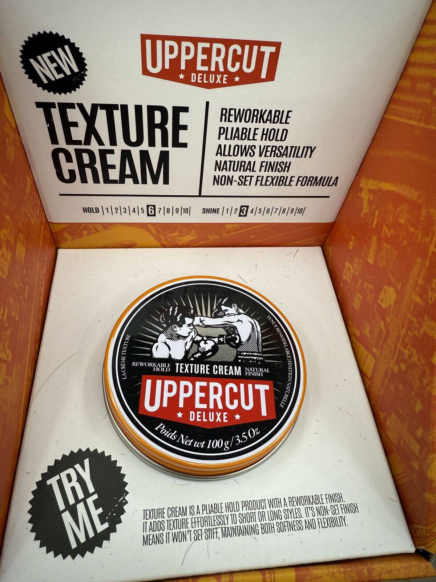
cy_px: 291
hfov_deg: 56.8
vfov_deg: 71.6
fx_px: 403
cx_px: 218
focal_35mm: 24
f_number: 2.2
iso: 64
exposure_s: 1/99
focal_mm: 2.22
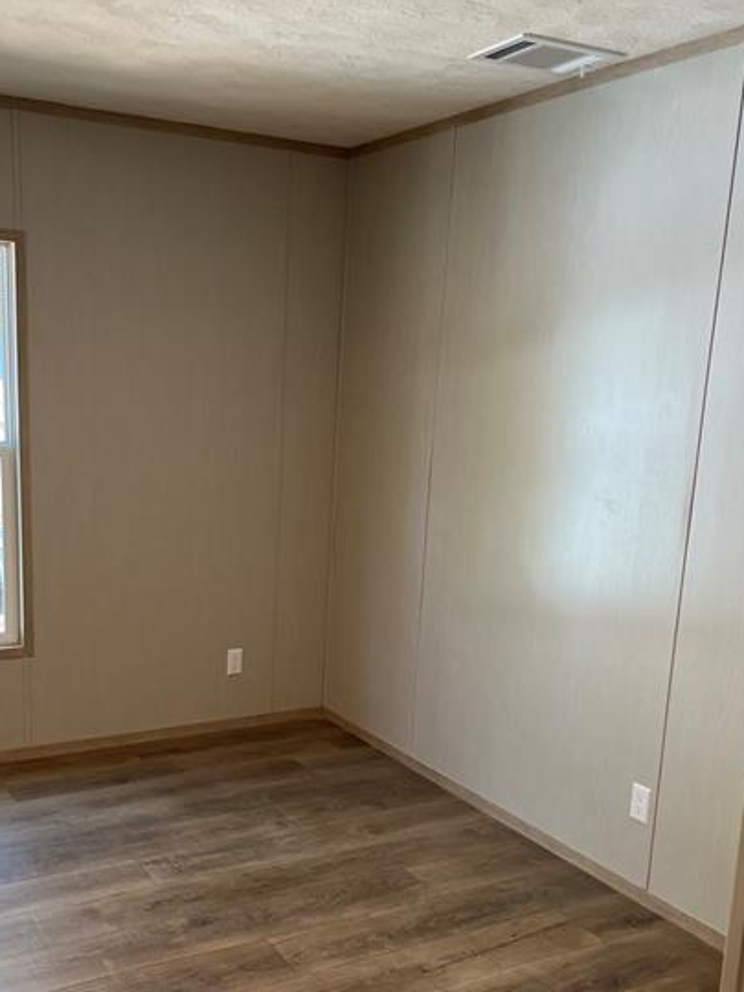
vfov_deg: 49.9
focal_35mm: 37
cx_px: 257
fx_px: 1060
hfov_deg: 38.3
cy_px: 581
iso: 125
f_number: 1.6
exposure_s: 1/60
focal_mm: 5.1
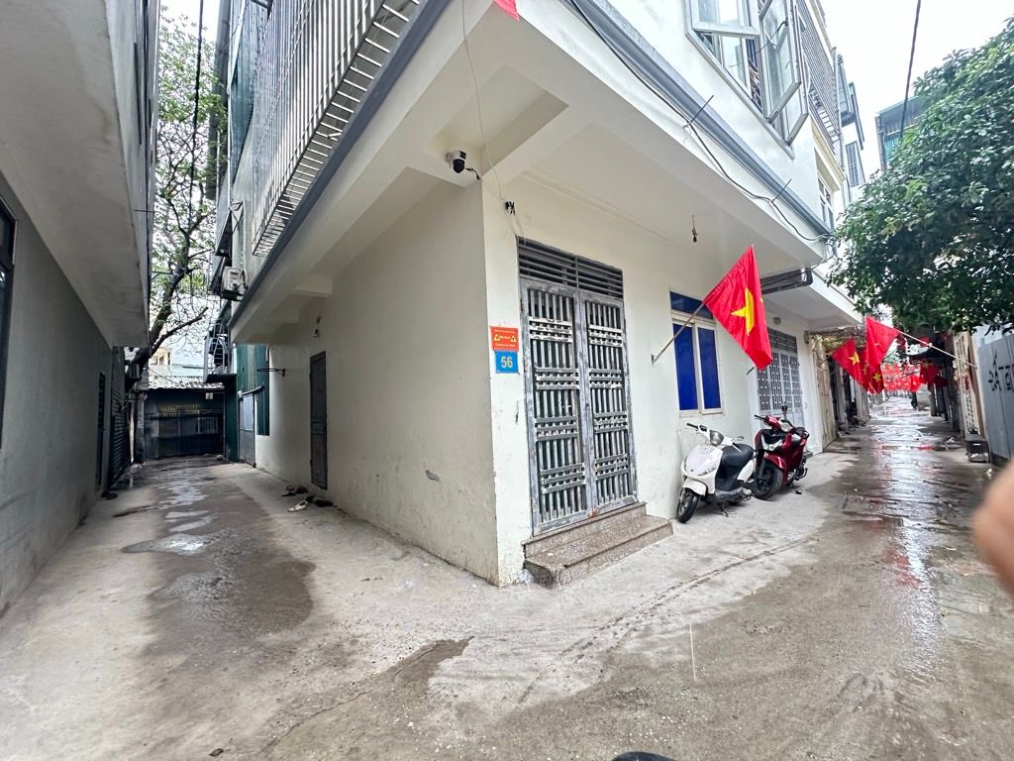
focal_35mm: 14
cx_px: 507
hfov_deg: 102.1
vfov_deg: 85.7
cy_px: 380
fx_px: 410
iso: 320
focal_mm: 2.22
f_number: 2.2
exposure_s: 1/71
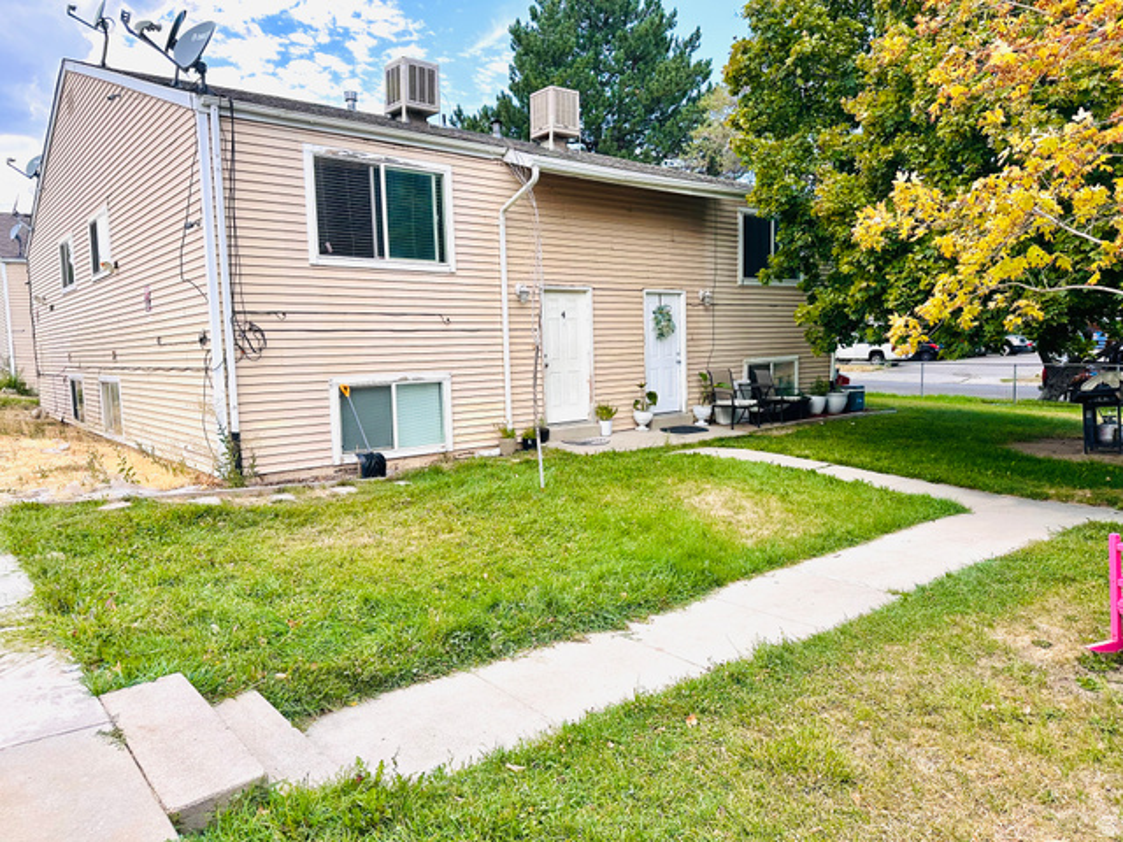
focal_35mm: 24
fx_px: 779
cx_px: 562
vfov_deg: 56.8
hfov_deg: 71.6
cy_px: 421
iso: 80
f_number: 1.78
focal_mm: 6.86
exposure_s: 1/903
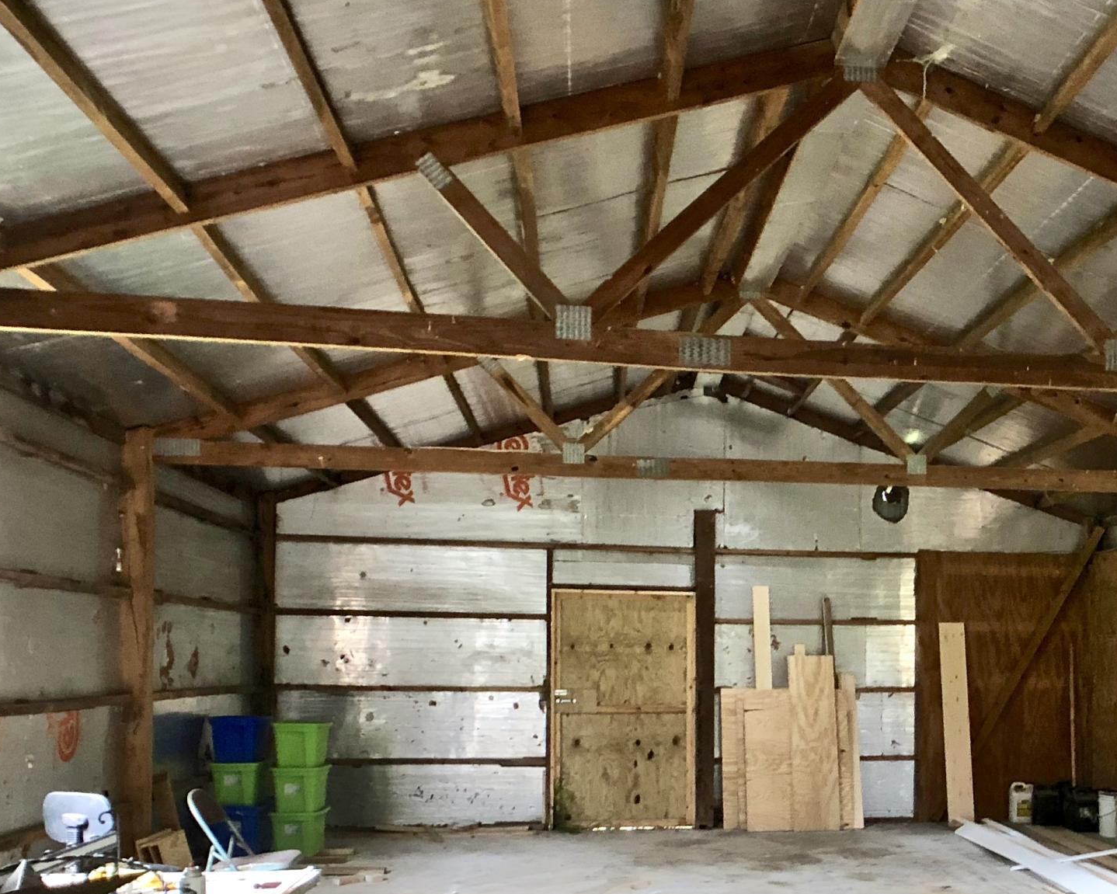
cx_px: 819
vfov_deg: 26.3
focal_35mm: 57
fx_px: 1885
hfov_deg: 32.5
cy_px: 680
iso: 80
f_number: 1.8
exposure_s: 1/15
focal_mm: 3.99
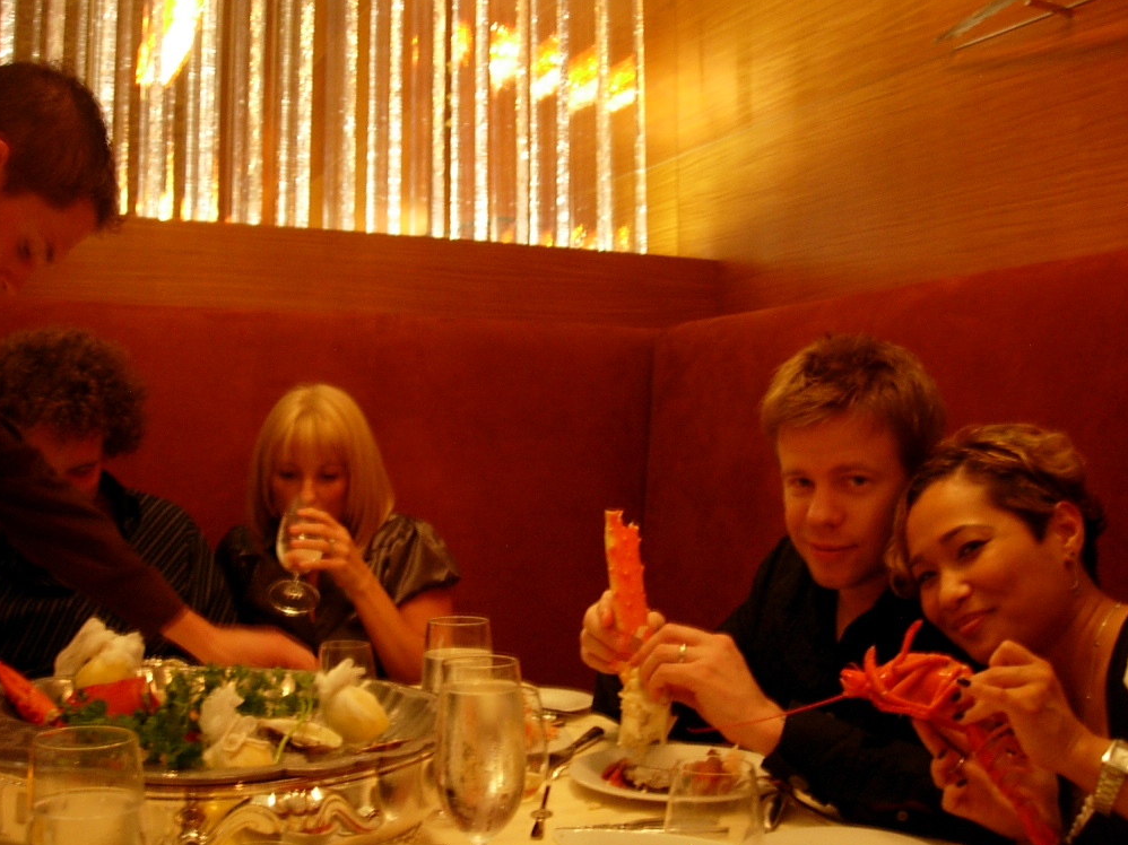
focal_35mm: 39
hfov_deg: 47.9
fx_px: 1271
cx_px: 569
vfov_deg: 36.8
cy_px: 427
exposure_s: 1/4
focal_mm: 7.8
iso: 200
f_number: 2.8
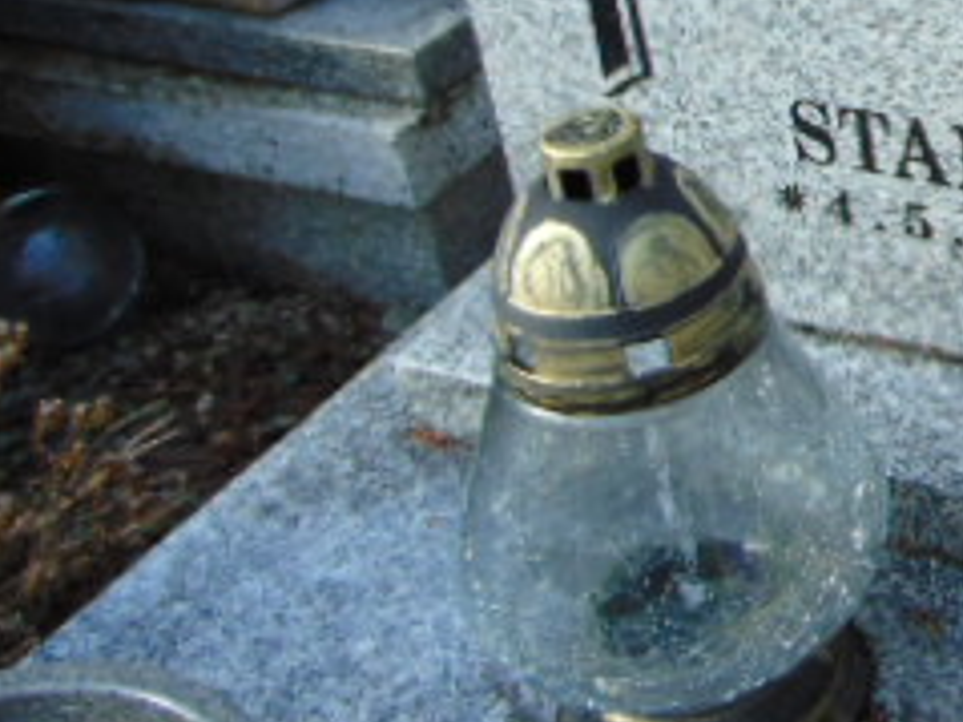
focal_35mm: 67
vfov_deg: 21.6
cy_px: 141
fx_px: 1863
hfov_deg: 25.6
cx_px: 1189
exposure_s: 1/200
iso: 80
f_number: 3
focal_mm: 4.5
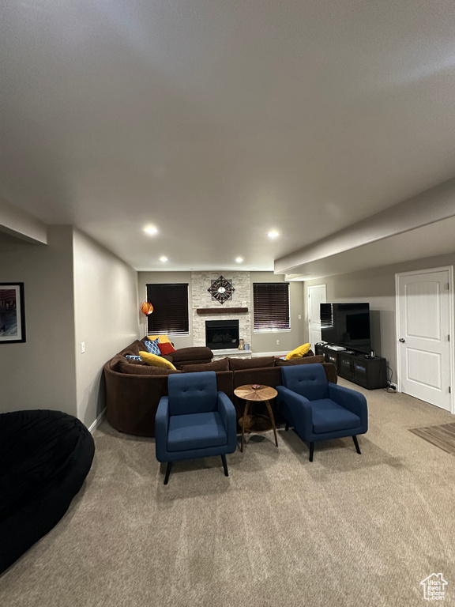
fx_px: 245
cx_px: 228
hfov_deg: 85.7
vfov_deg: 102.1
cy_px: 304
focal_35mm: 14
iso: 640
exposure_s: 1/60
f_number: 2.2
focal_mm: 2.22
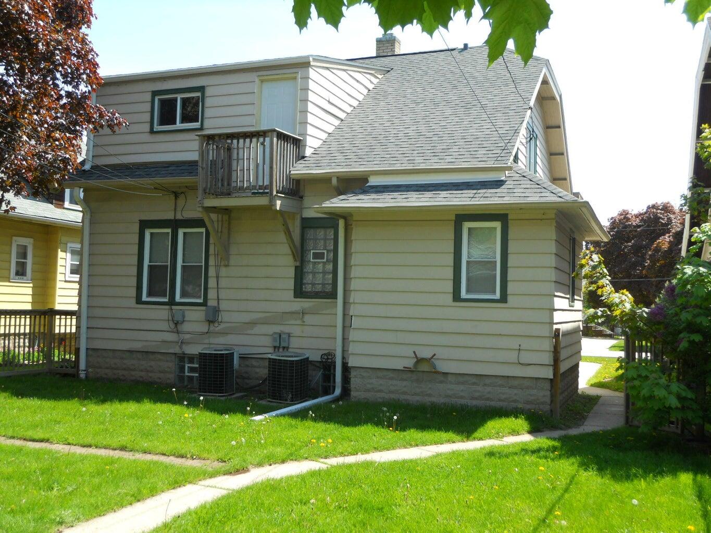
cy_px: 266
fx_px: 739
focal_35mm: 36
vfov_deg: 39.7
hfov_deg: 51.4
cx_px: 356
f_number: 3
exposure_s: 1/320
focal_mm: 6.4
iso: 80
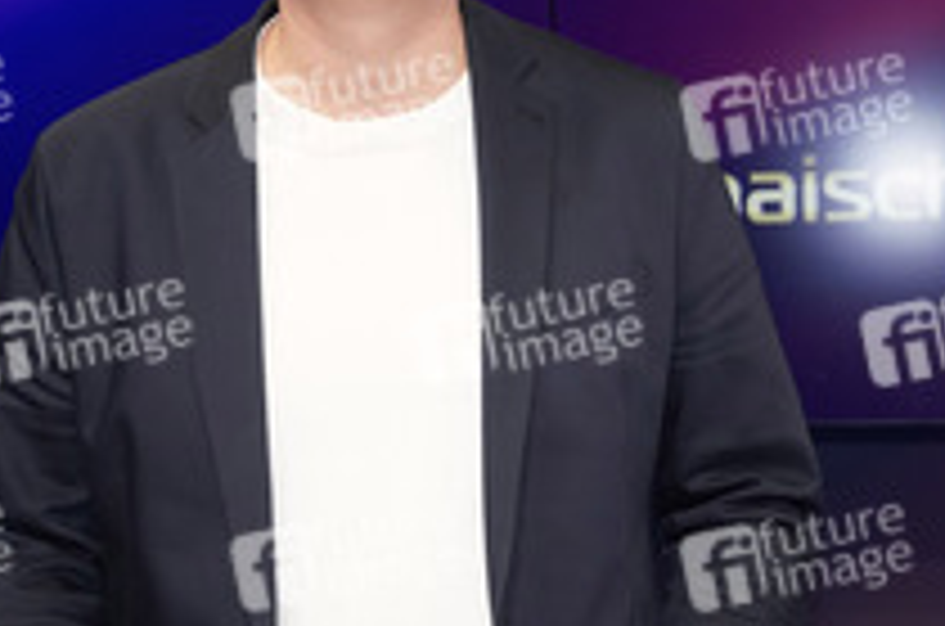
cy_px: 221
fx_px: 1860
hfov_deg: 28.5
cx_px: 407
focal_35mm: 71
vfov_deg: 19.0
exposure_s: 1/125
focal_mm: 33
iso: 2000
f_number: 5.6
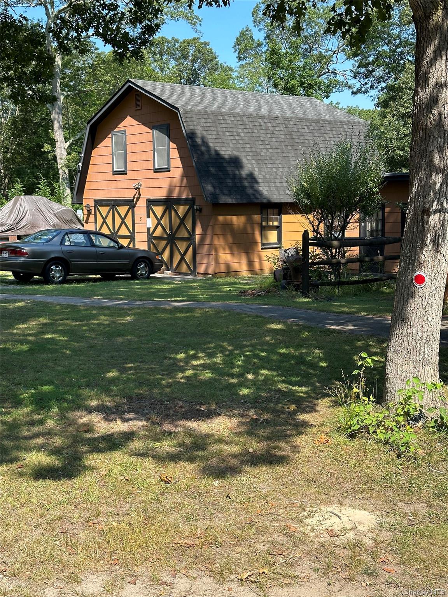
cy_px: 298
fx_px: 828
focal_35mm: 48
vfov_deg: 39.7
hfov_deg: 30.3
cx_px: 224
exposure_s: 1/1376
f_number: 1.78
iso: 64
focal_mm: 6.86
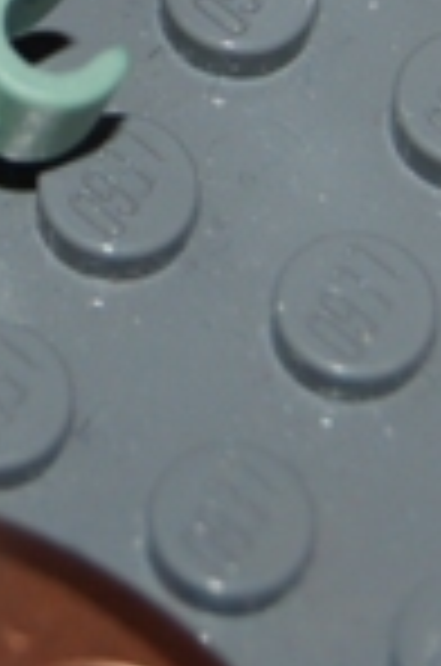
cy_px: -342
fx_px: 6000
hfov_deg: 4.2
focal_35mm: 325
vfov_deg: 6.3
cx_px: -189
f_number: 5
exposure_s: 1/60
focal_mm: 40
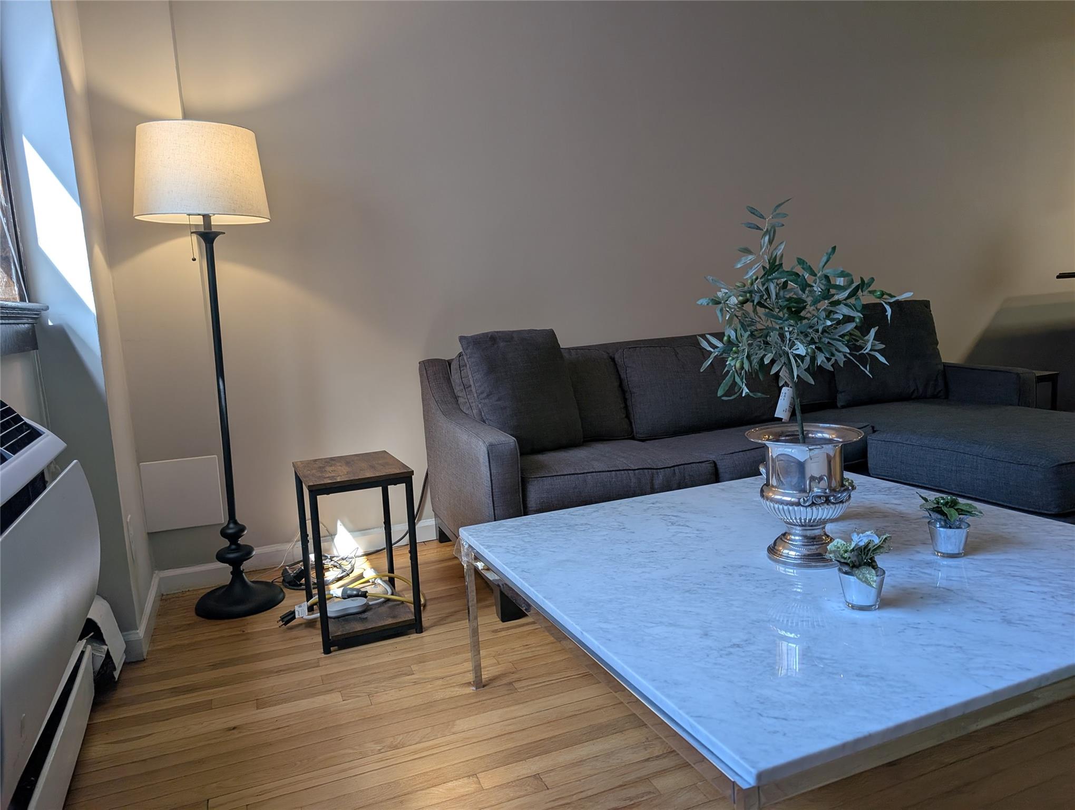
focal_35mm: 24
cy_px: 405
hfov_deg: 71.5
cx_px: 538
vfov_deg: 56.9
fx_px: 746
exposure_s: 1/120
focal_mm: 6.9
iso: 62
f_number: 1.68
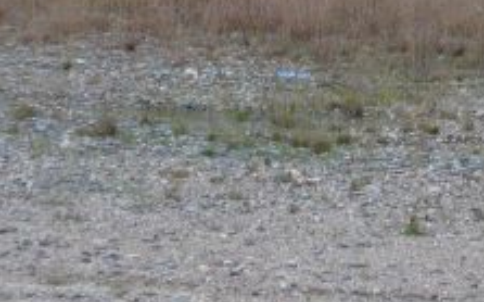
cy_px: -73
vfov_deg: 4.3
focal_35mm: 304
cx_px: 436
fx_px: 4007
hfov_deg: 6.9
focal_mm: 27.3
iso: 200
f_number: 5.4
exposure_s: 1/100
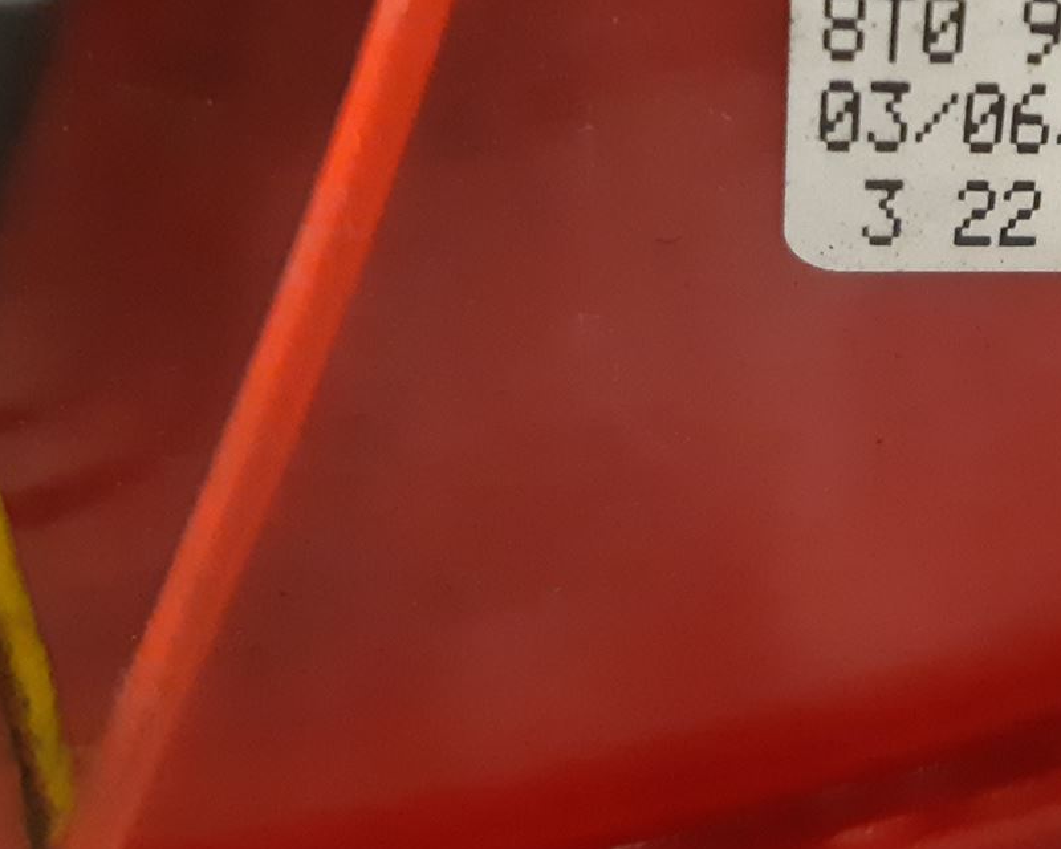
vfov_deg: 22.2
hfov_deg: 26.1
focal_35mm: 65
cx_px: 1268
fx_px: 2041
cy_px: -88
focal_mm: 3.93
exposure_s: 1/25
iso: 400
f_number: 1.7
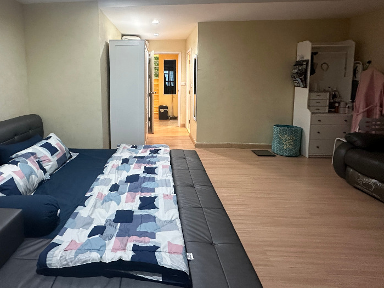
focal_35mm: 20
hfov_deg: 80.2
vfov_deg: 64.6
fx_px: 222
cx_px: 143
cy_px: 101
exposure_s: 1/50
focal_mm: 2.22
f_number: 2.2
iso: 500
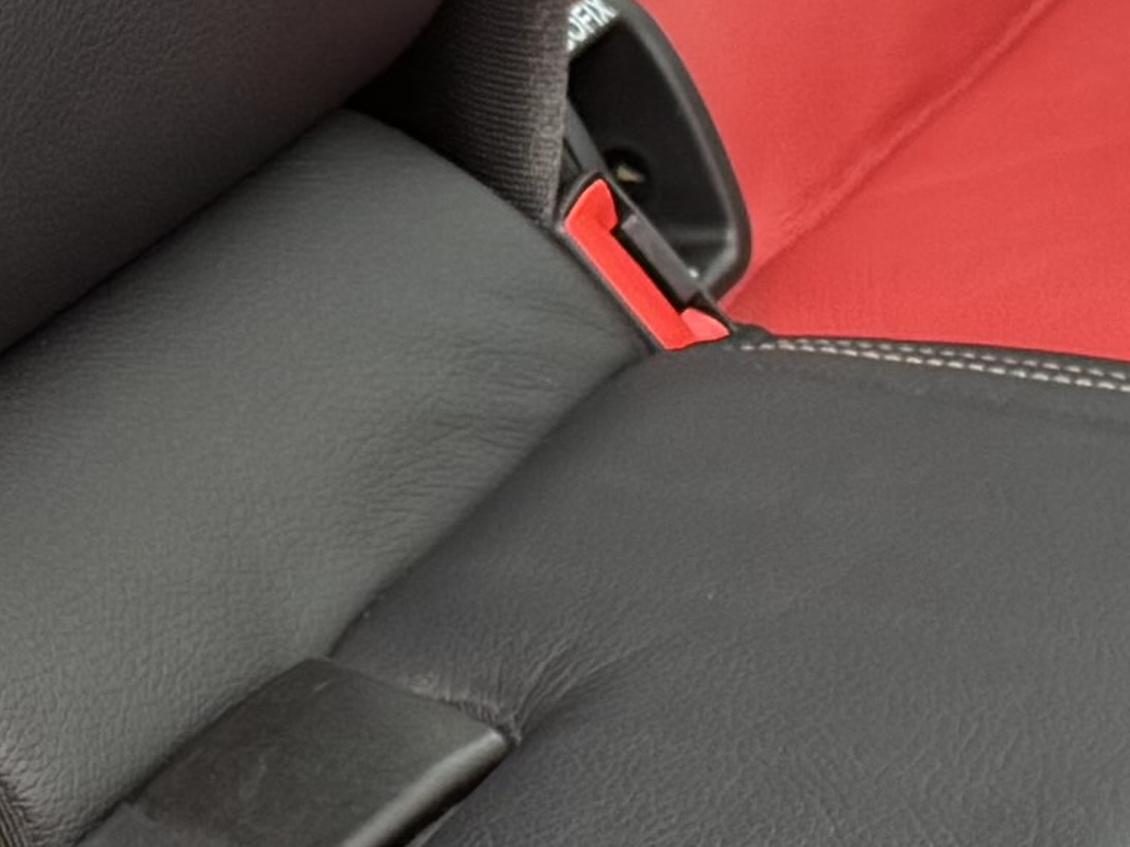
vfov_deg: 8.4
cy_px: 227
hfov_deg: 11.1
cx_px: 209
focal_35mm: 177
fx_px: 5777
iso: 200
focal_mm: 6.76
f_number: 1.78
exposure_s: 1/121
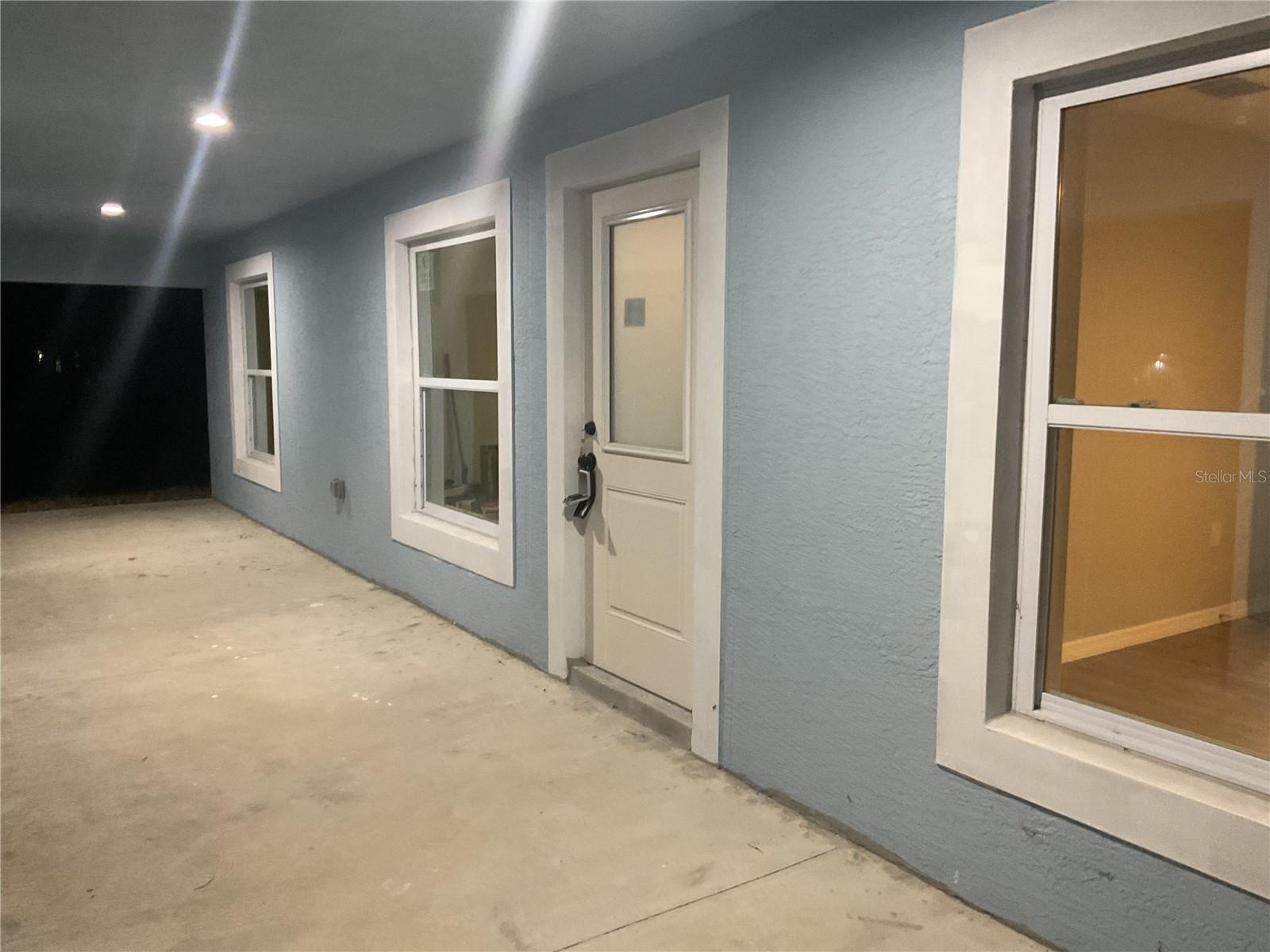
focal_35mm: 29
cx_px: 635
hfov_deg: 61.7
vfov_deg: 48.2
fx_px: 1064
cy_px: 476
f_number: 1.8
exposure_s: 1/60
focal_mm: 3
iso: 200
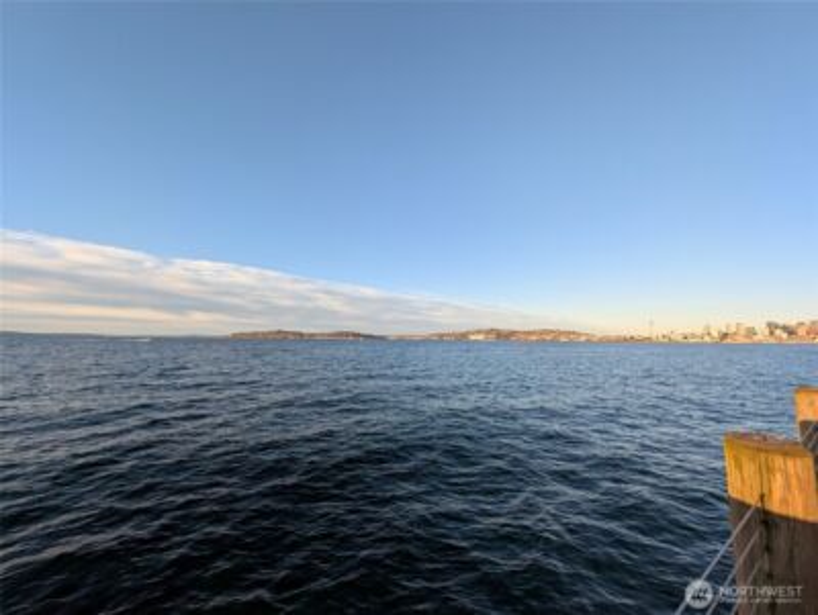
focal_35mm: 12
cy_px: 308
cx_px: 409
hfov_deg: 110.5
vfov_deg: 94.6
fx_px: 284
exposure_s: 1/646
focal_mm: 2.23
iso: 44
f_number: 1.95
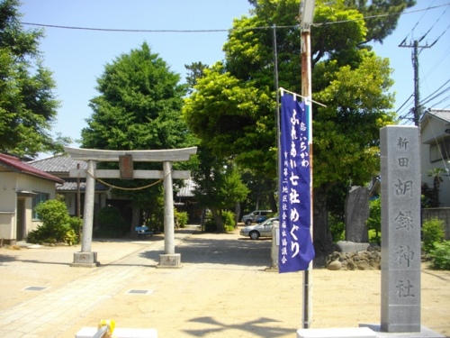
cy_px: 169
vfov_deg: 44.2
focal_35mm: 32
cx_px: 225
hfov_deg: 56.8
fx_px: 416
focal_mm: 5.7
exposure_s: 1/800
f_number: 2.9
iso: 100
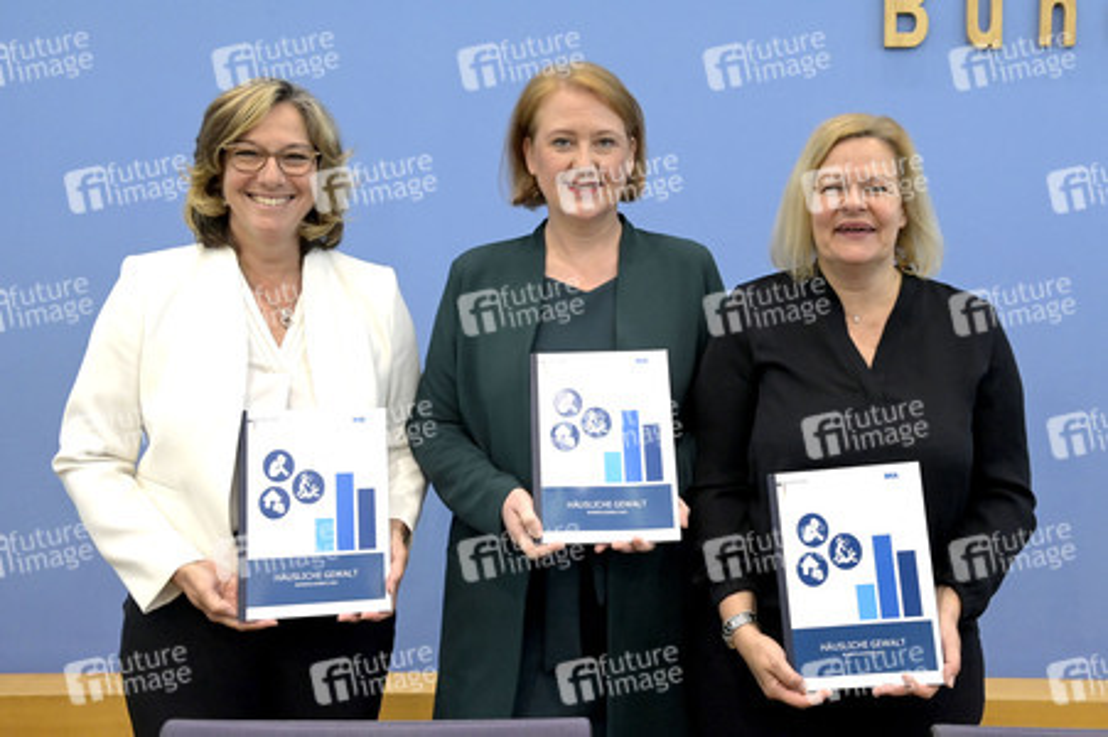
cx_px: 554
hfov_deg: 54.5
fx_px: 1076
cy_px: 368
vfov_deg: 37.8
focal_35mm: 35
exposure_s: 1/500
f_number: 6.3
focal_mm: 35
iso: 4000
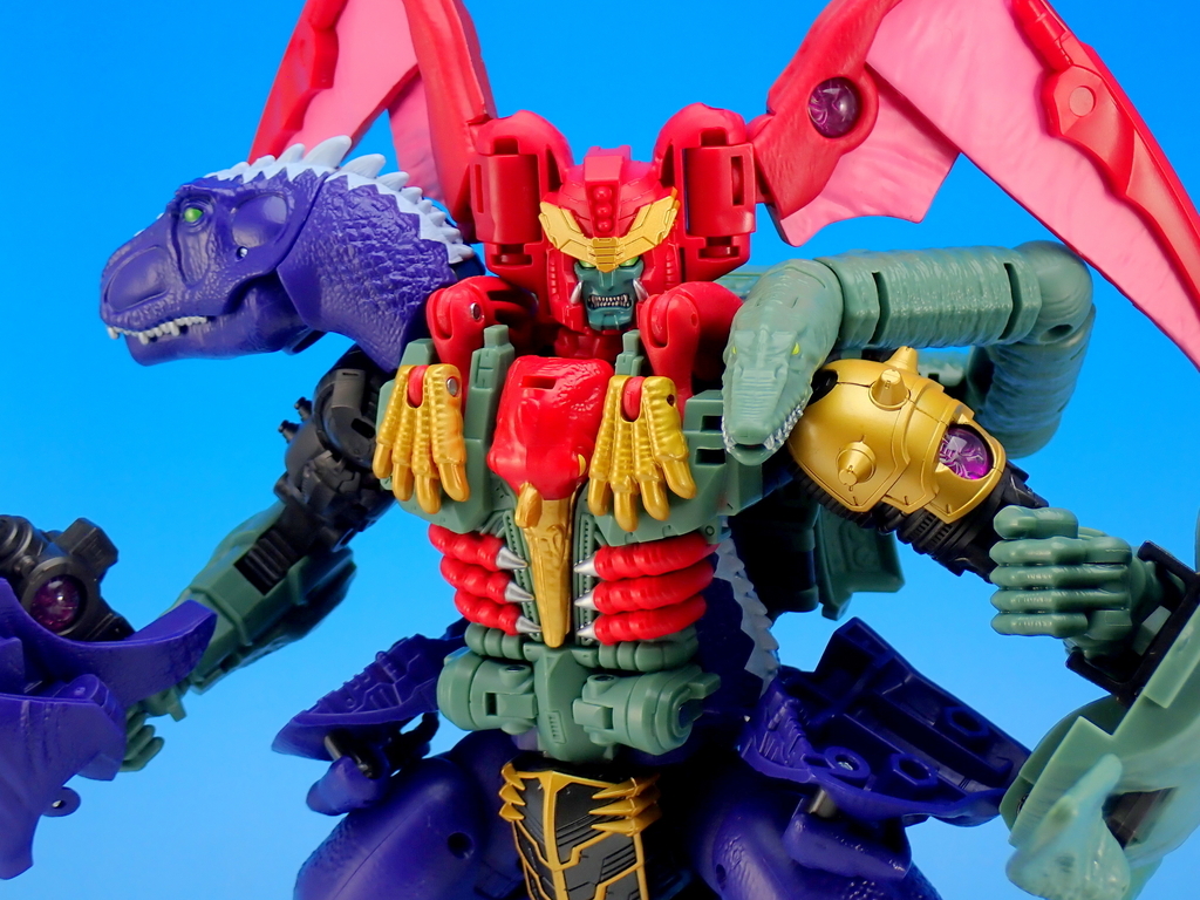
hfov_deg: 25.3
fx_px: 2669
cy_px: 450
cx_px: 600
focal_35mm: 77
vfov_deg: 19.1
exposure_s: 1/13
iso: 100
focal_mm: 13.65
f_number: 4.1
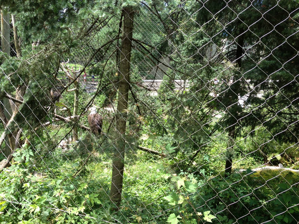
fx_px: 302
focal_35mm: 35
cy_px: 112
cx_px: 150
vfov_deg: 40.7
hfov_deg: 52.6
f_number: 2.4
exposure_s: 1/480
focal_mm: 4.28
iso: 64
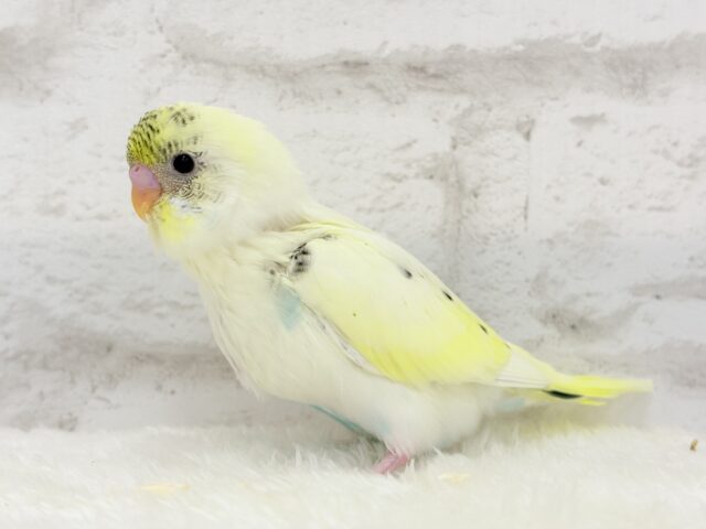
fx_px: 1061
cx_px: 353
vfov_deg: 28.0
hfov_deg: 36.8
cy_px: 264
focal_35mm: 52
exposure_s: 1/50
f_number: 1.6
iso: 25
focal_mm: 5.96
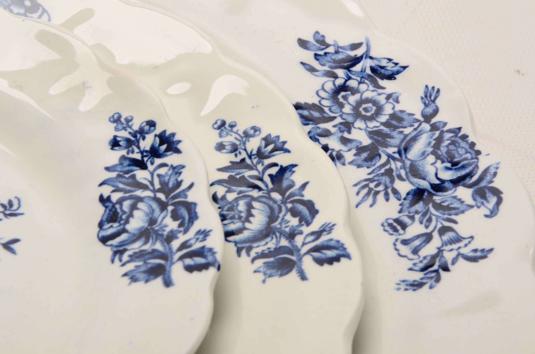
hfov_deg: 13.1
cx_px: 268
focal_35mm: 158
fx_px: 2336
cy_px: 177
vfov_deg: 8.7
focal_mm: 105
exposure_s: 1/160
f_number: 20
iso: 200
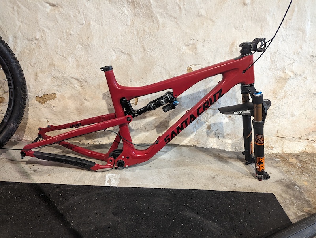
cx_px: 158
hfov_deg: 71.5
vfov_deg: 56.9
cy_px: 119
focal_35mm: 24
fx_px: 219
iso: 556
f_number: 1.85
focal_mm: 6.81
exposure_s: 1/24
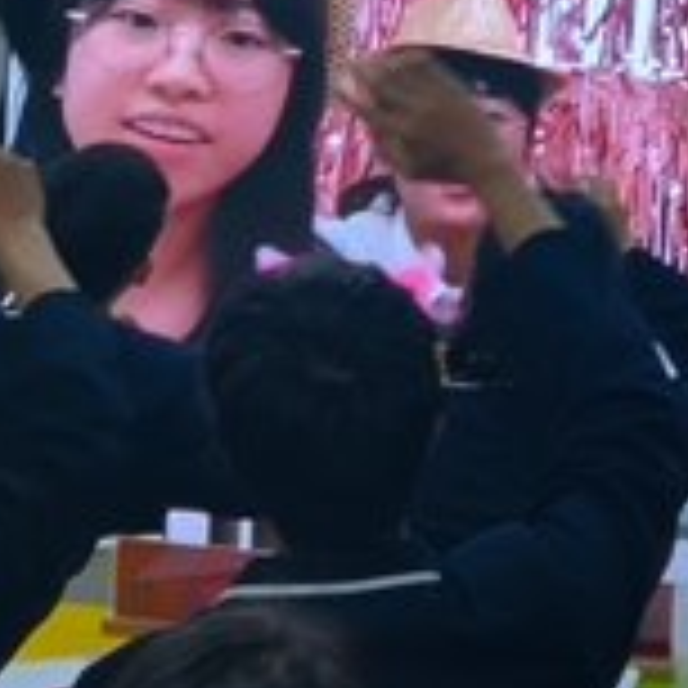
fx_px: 4025
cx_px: 755
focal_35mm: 179
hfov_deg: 9.7
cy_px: -187
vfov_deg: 9.6
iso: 50
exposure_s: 1/100
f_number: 1.9
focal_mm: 6.67
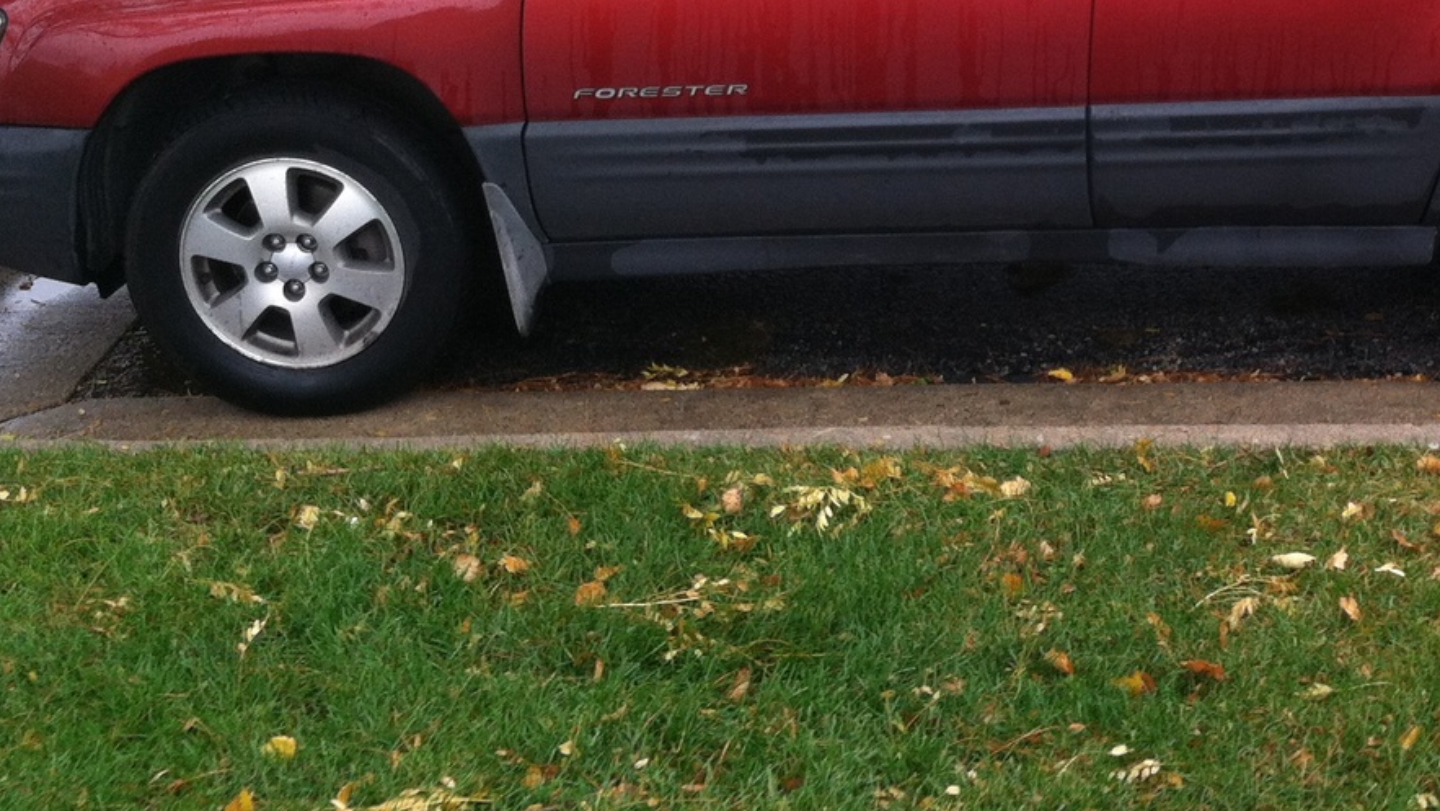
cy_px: -35
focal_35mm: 69
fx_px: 2635
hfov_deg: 30.1
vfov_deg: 17.0
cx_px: 1057
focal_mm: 3.85
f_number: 2.8
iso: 80
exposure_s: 1/60
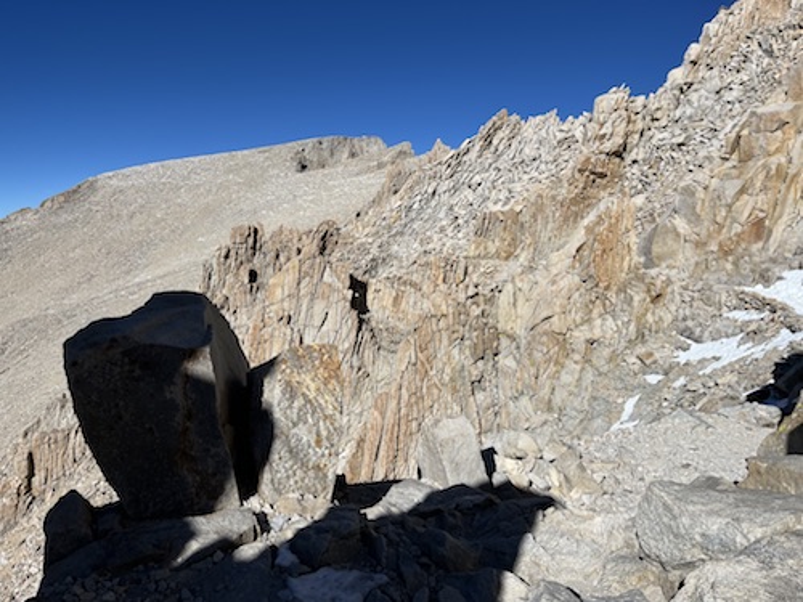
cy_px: 301
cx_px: 402
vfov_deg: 53.1
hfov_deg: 67.3
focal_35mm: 26
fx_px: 603
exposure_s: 1/7874
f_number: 1.6
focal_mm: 5.1
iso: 50
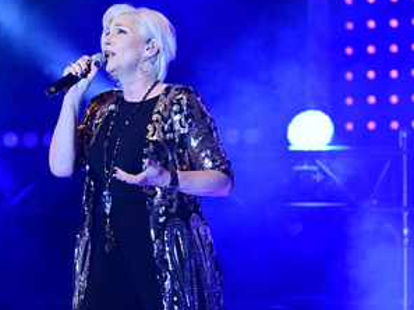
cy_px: 168
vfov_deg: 5.1
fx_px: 3494
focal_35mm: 292
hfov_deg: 6.8
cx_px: 126
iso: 2000
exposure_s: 1/250
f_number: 2.8
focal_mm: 200
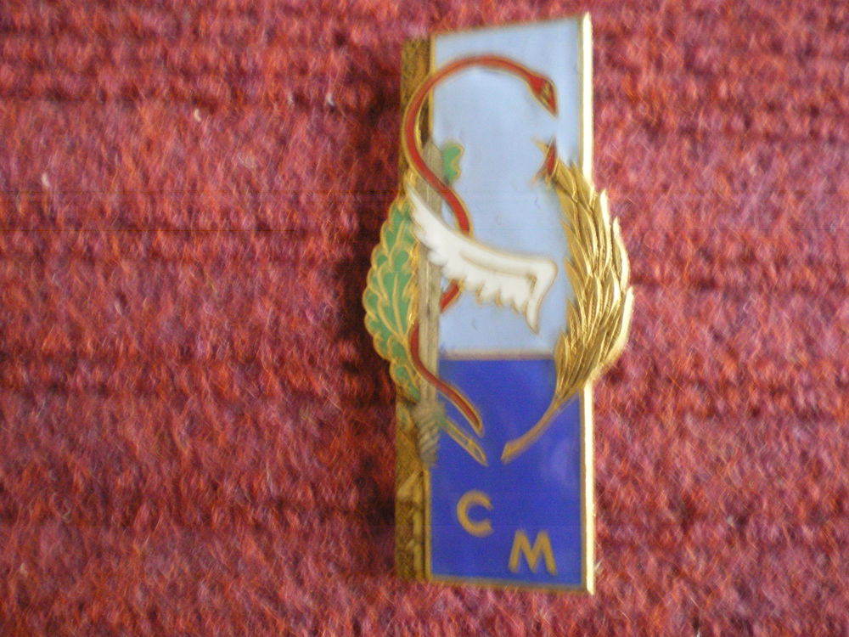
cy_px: 318
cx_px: 424
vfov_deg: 37.7
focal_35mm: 38
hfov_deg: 49.0
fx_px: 932
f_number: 3.1
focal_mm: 6.3
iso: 400
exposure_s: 1/5
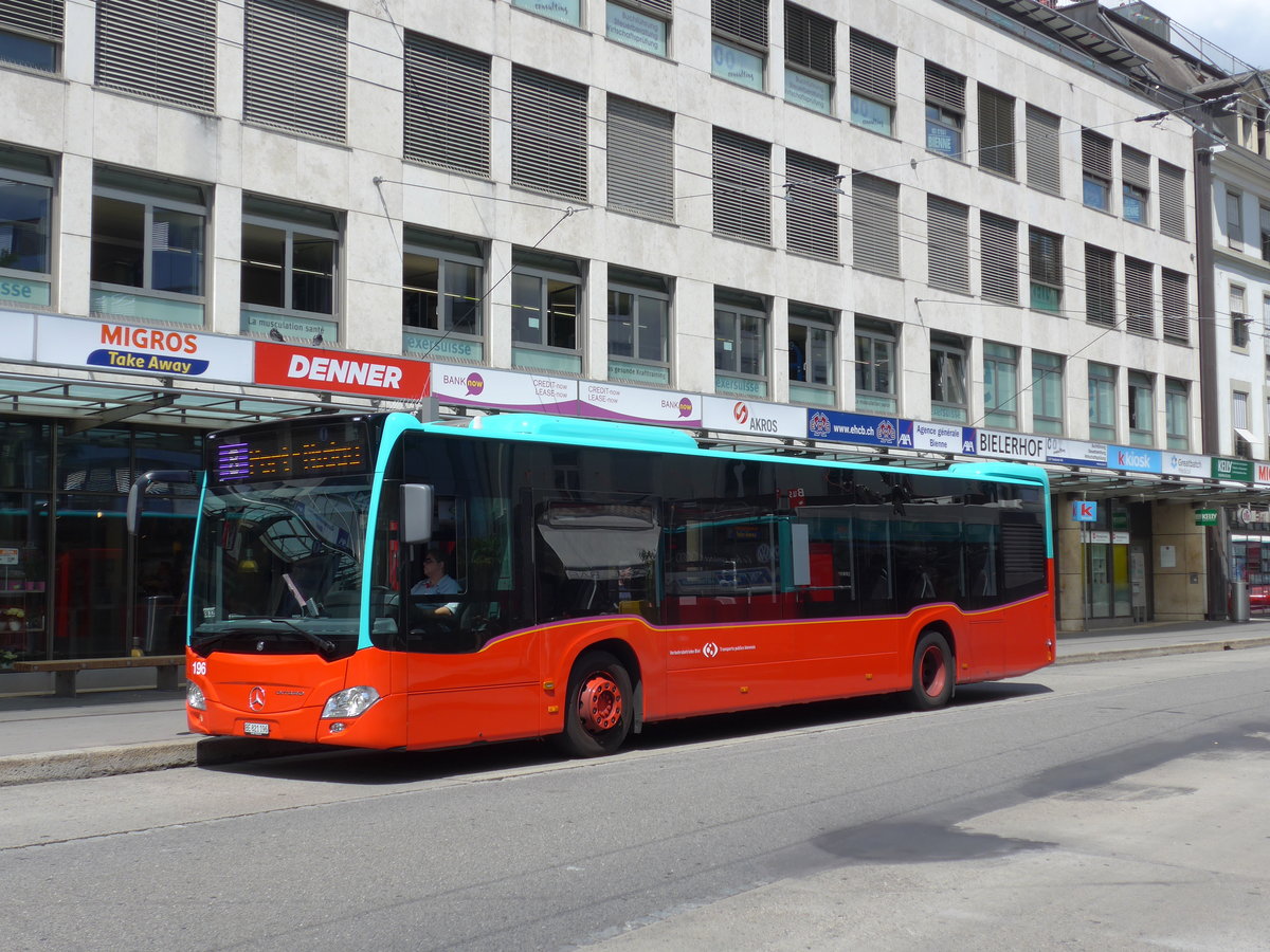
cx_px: 635
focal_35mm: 44
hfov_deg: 42.9
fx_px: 1614
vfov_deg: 32.9
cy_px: 476
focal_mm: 9
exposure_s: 1/1600
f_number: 2.8
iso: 80
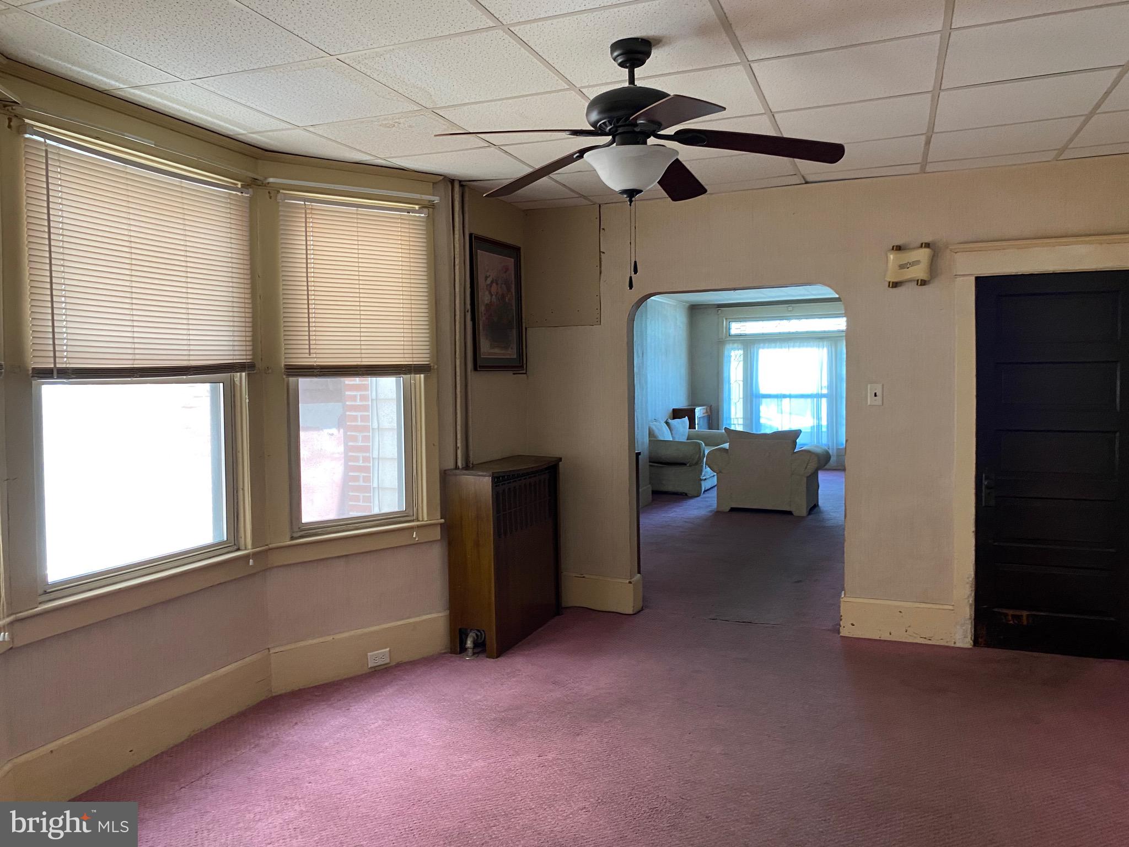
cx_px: 564
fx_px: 848
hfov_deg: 67.3
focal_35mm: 26
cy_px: 424
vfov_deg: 53.1
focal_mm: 4.25
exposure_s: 1/60
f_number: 1.8
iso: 160
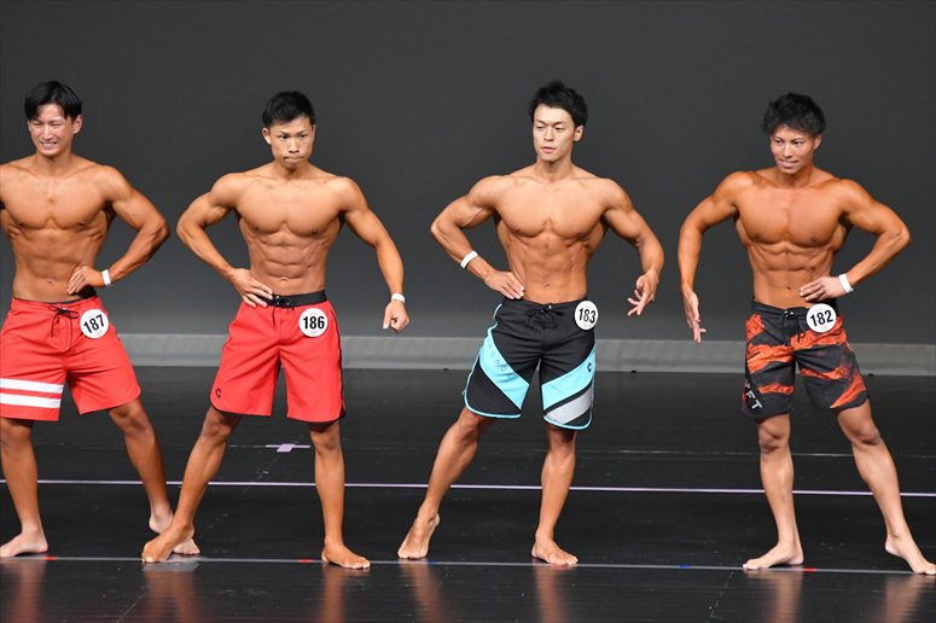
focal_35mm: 315
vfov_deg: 4.4
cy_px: 312
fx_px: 8186
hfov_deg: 6.5
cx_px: 468
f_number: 5.6
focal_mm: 210
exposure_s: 1/400
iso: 4000
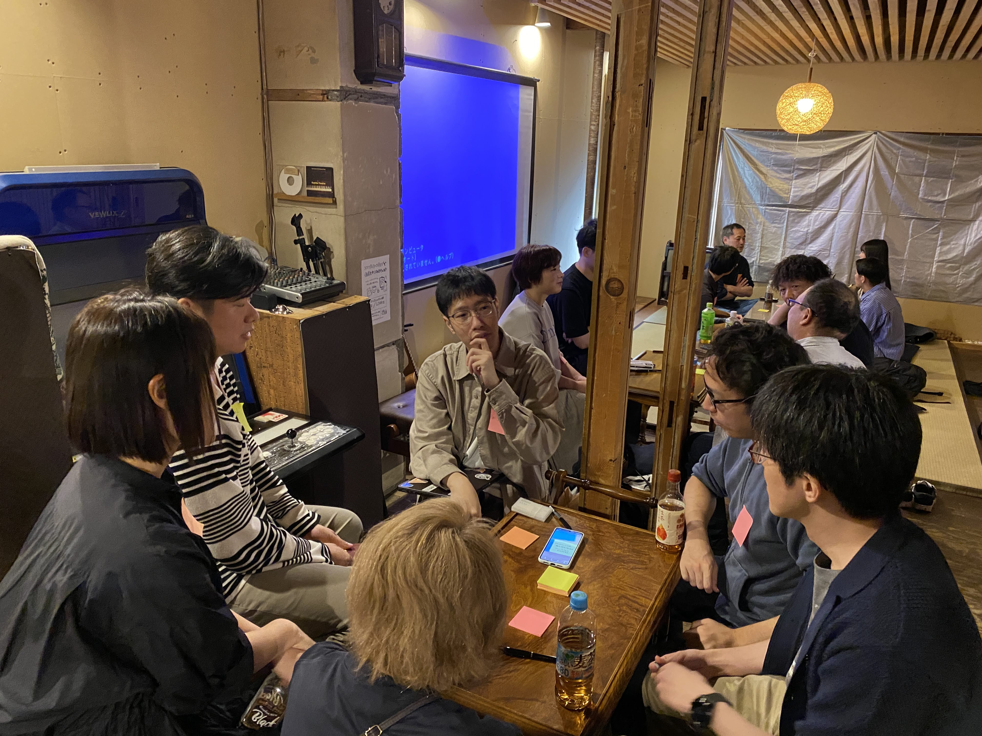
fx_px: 738
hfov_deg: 67.3
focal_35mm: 26
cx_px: 491
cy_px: 368
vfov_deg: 53.1
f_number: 1.8
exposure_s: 1/25
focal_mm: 4.25
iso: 640
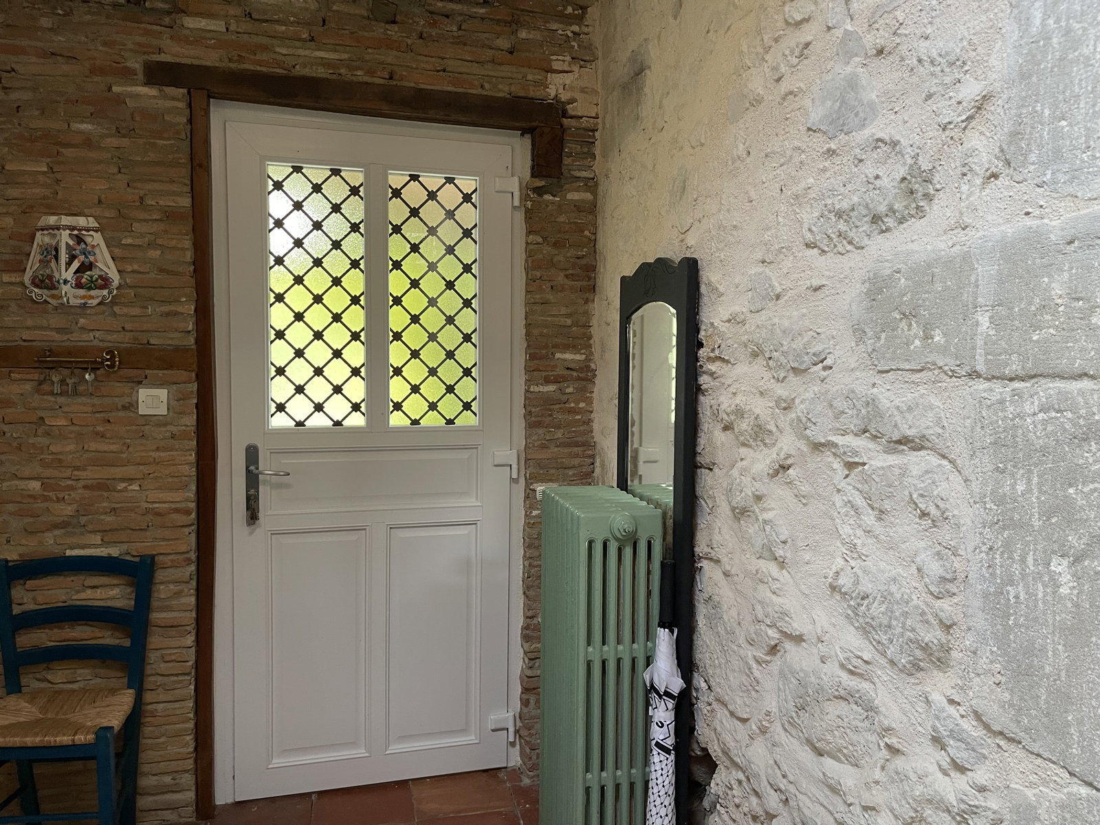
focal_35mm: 25
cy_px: 412
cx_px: 550
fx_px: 794
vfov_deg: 54.9
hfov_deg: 69.4
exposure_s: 1/60
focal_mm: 5.1
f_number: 1.6
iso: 320
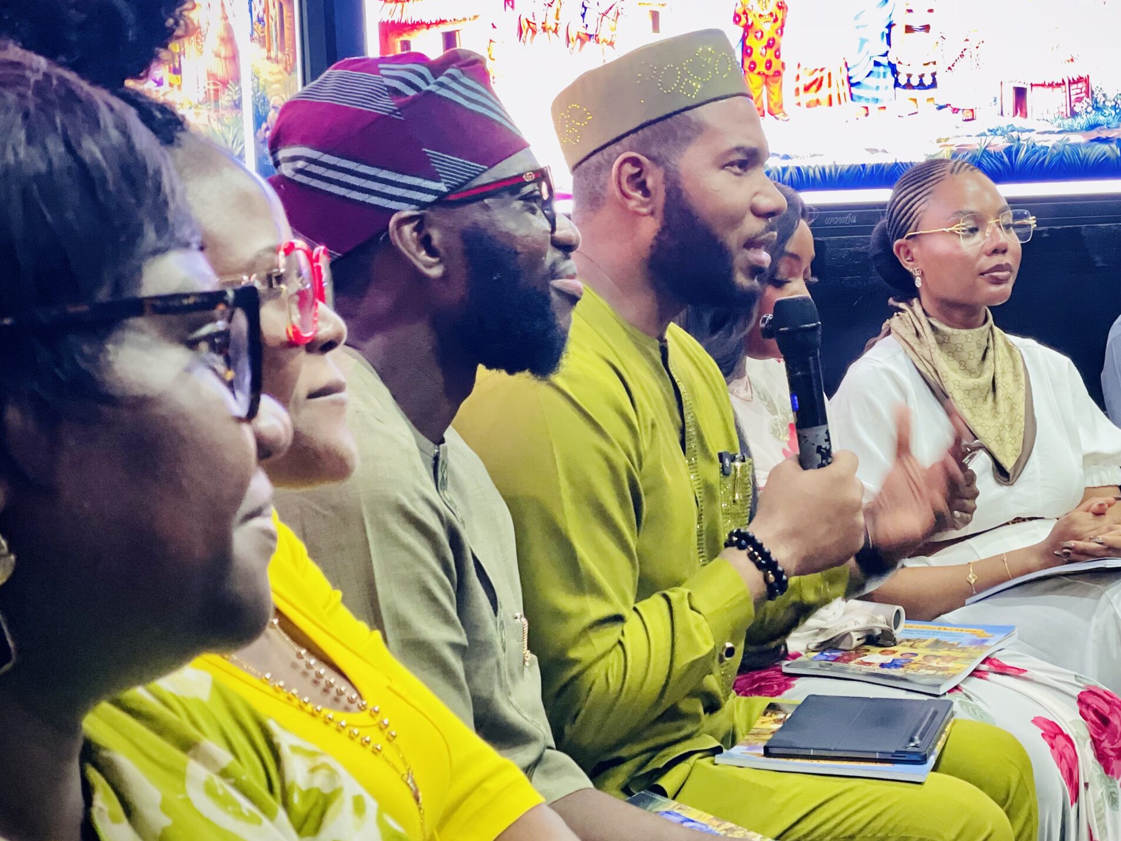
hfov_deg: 27.7
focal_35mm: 70
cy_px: 376
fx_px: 2267
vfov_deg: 21.0
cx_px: 716
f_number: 2
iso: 500
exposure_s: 1/14
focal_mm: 6
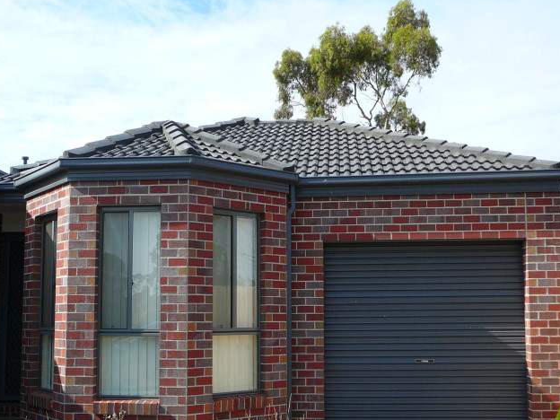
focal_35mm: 40
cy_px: 206
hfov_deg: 46.8
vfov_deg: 36.0
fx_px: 647
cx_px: 277
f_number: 3
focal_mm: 5.8
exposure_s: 1/800
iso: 80
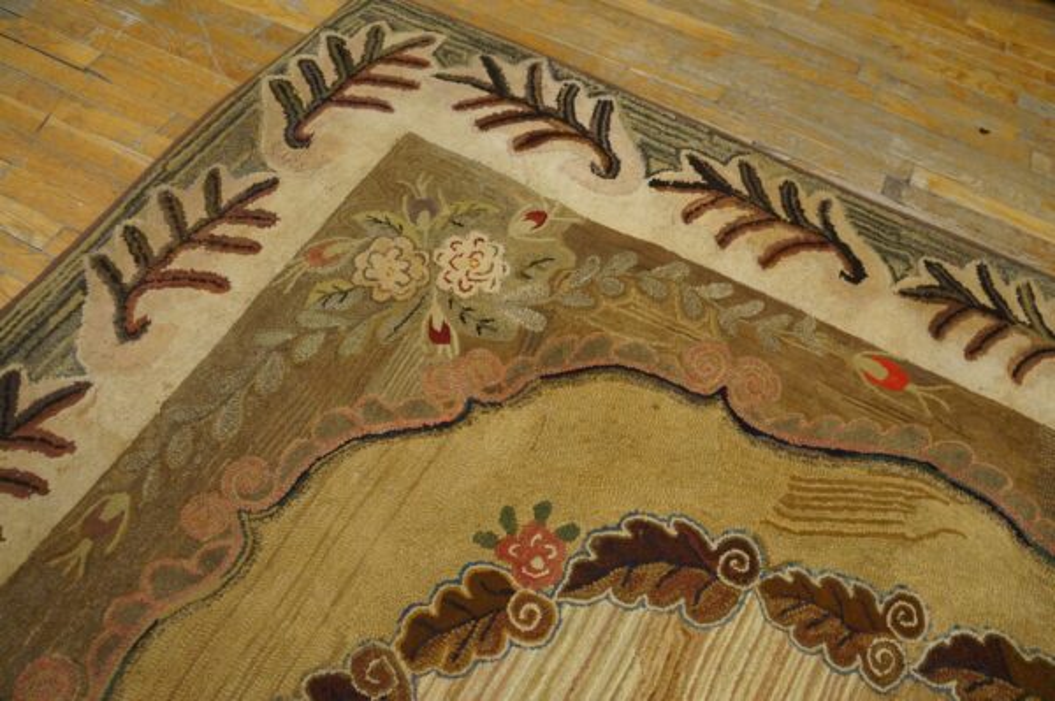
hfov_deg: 67.4
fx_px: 791
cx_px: 528
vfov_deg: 47.9
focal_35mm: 27
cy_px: 350
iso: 2000
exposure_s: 1/160
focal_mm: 18
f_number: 4
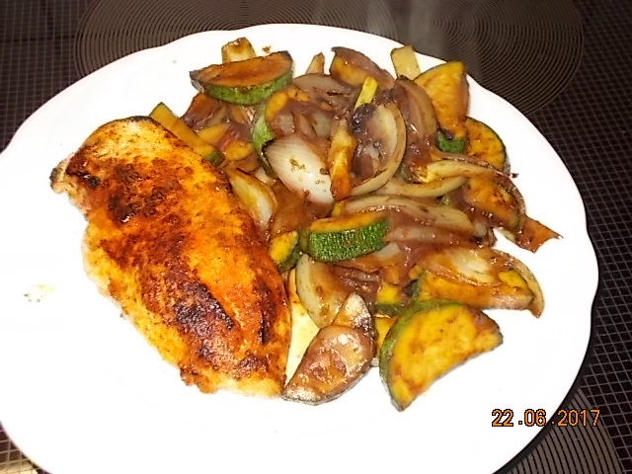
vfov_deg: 32.9
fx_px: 803
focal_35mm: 44
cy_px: 237
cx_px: 316
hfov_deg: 42.9
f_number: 4.2
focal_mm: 7.9
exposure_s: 1/30
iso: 200
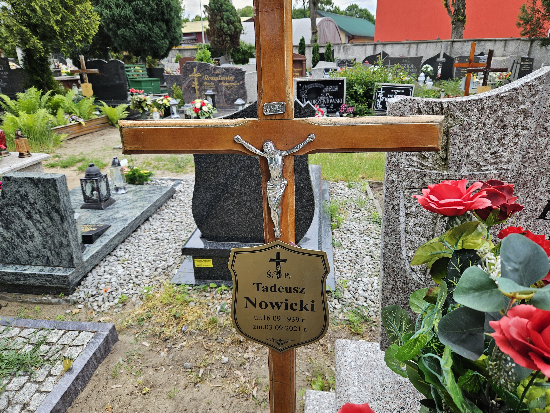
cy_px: 206
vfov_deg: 58.9
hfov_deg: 73.9
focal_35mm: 23
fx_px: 365
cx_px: 275
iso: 25
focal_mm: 5.4
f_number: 1.8
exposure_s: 1/321
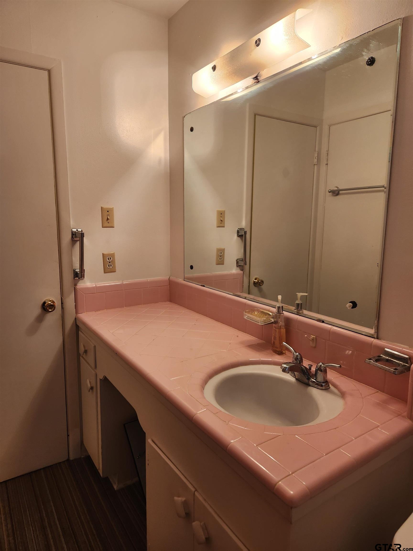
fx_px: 366
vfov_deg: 73.9
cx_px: 206
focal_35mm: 23
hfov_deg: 58.9
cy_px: 276
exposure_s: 1/120
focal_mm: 5.4
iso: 100
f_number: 1.8
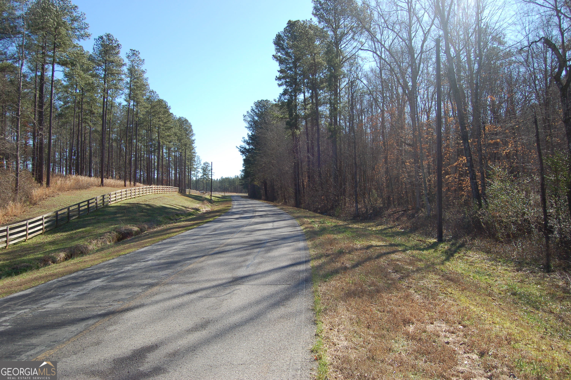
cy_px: 190
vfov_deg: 47.8
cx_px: 286
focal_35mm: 27
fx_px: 428
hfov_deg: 67.4
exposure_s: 1/500
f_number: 5.6
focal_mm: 18
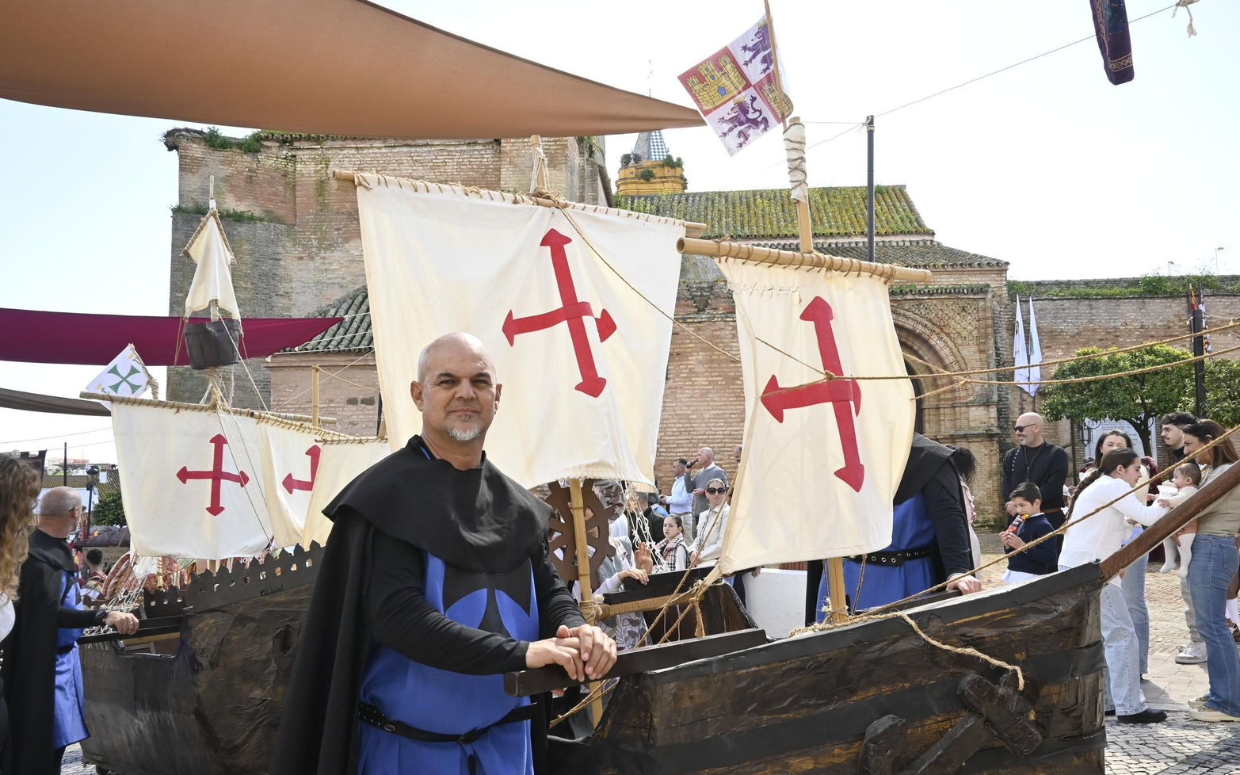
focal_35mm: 25
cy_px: 398
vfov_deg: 49.3
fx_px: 845
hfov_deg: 72.5
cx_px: 628
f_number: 6.3
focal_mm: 16
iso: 640
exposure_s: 1/500
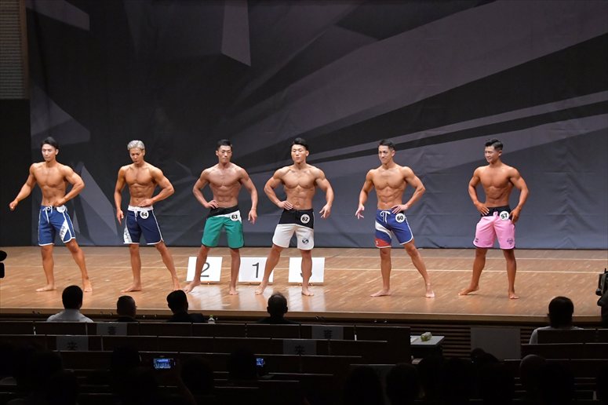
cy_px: 202
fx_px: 1823
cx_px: 304
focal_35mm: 108
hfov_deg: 18.9
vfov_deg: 12.7
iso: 8000
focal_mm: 72
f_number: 5.6
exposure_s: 1/400
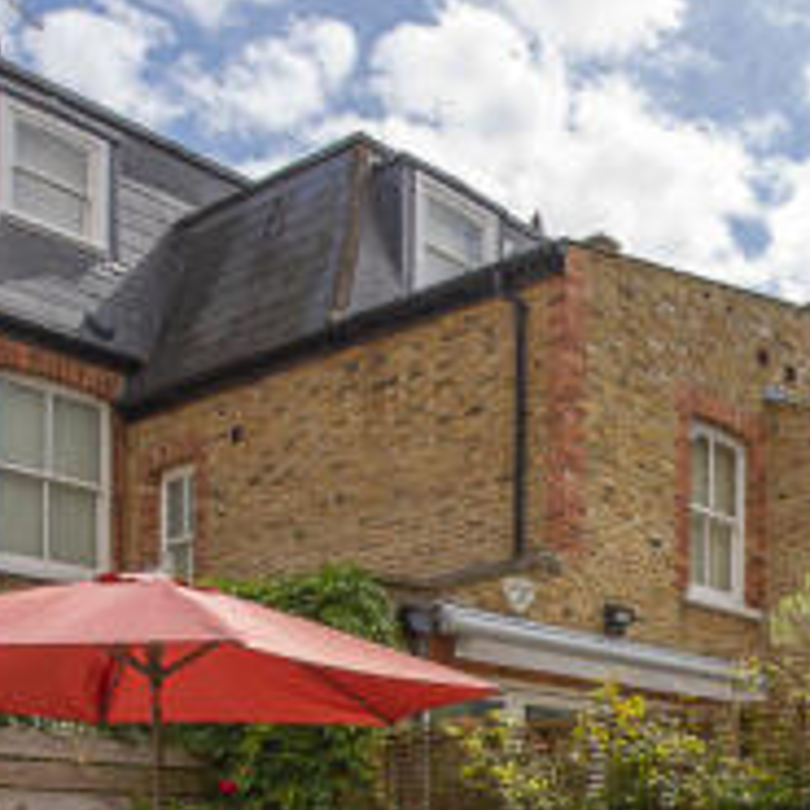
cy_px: 878
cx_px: 950
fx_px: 1112
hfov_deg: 33.3
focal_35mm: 42
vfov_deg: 34.8
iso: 250
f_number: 5.6
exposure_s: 1/1000
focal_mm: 14
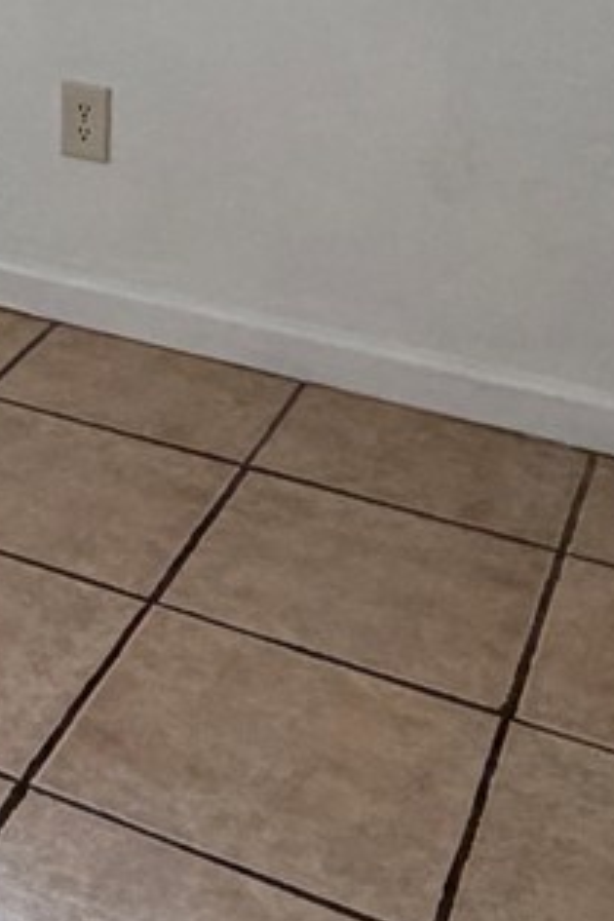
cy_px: -377
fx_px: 1893
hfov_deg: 16.4
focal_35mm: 74
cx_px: -371
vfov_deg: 23.2
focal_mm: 2.22
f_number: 2.2
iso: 200
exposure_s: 1/121
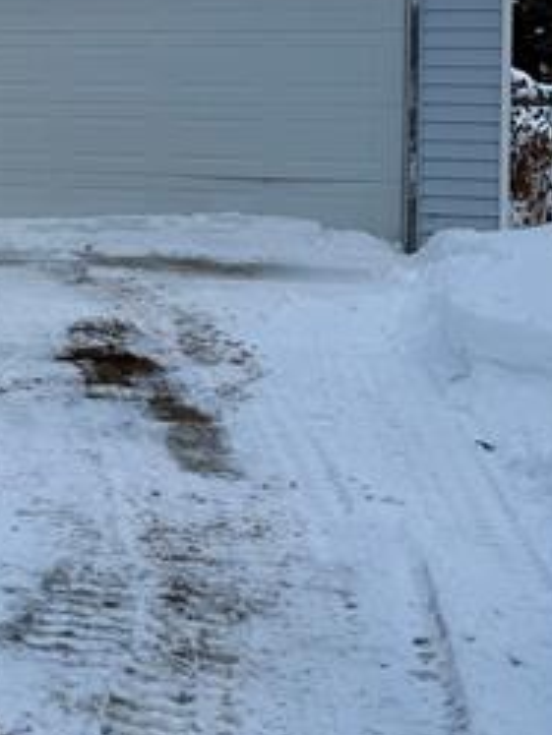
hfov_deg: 18.3
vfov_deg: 25.6
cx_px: -210
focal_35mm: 74
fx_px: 1572
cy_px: 94
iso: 80
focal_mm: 6.76
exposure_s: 1/2445
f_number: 1.78
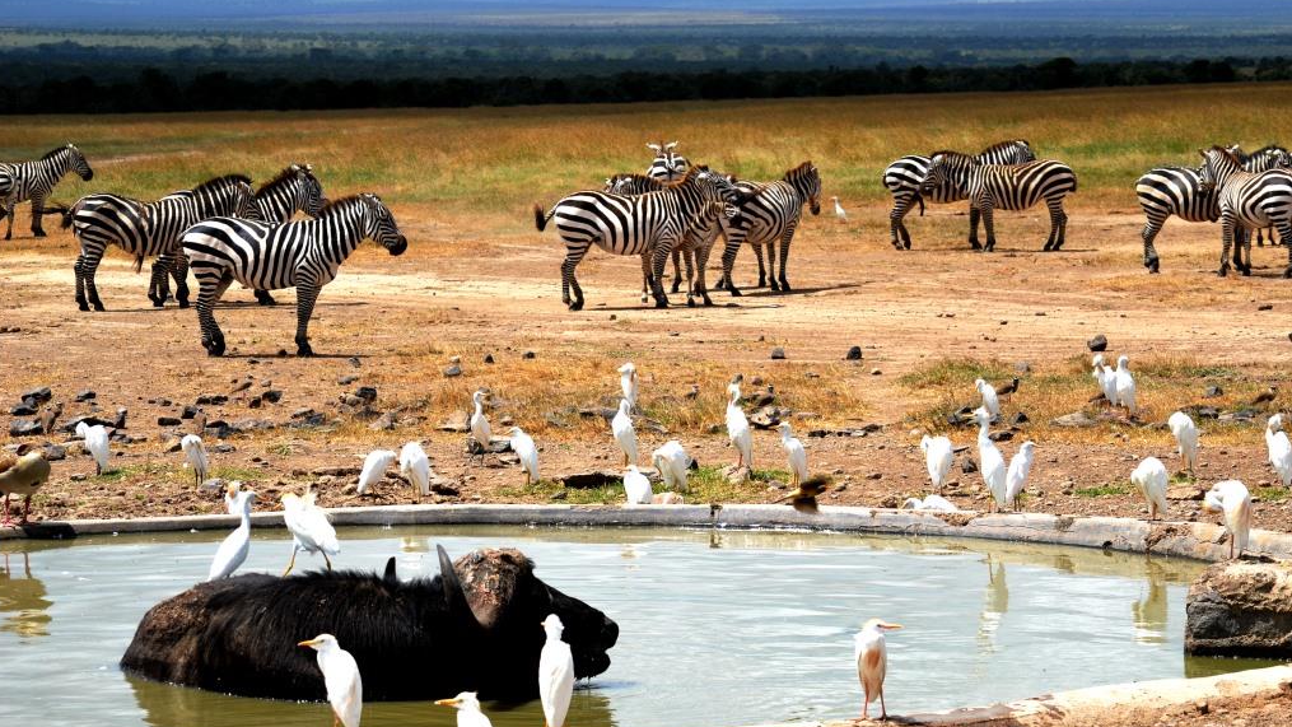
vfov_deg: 8.9
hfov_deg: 15.8
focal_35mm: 136
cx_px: 642
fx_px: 4659
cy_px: 416
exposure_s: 1/320
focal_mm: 86
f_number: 9
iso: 100
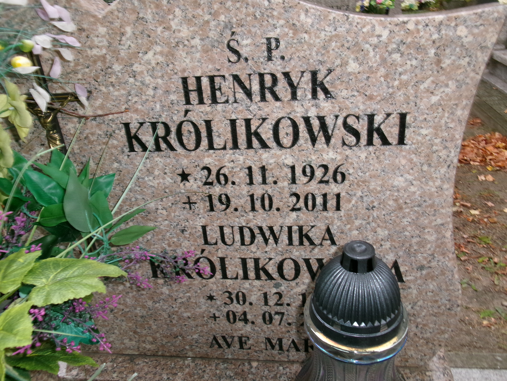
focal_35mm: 28
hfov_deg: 63.4
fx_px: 410
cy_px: 190
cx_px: 254
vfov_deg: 49.7
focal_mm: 5.1
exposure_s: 1/34
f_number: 3.9
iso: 200
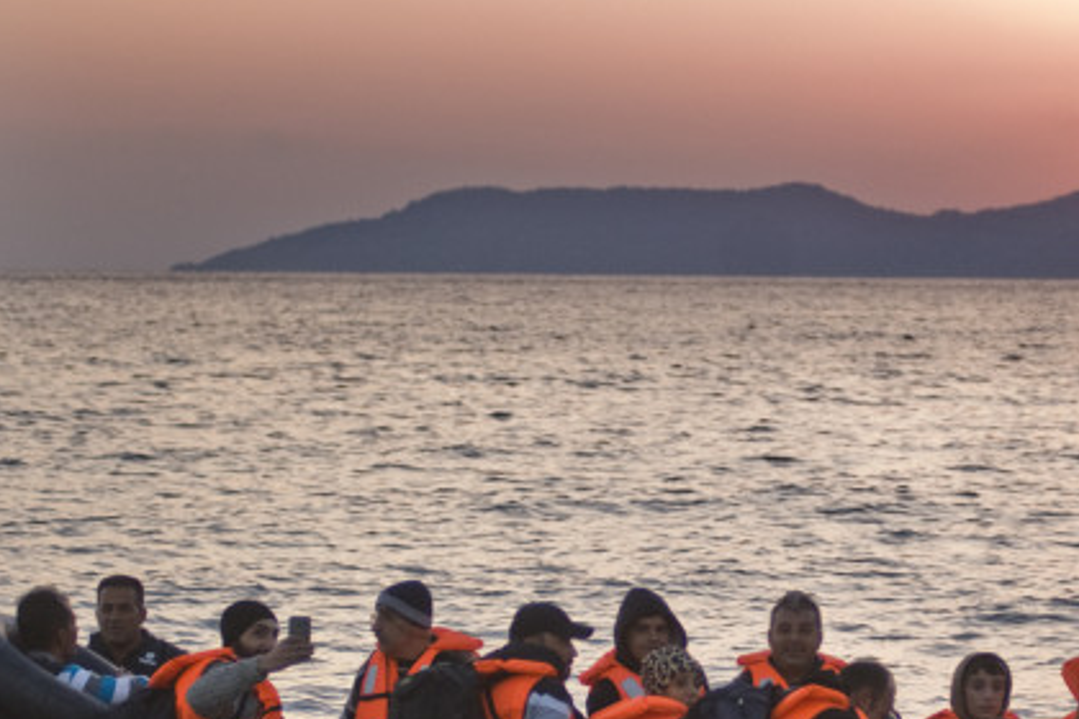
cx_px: 873
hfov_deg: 10.0
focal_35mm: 206
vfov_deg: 6.7
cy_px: 552
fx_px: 6174
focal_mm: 80
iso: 500
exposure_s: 1/500
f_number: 2.8
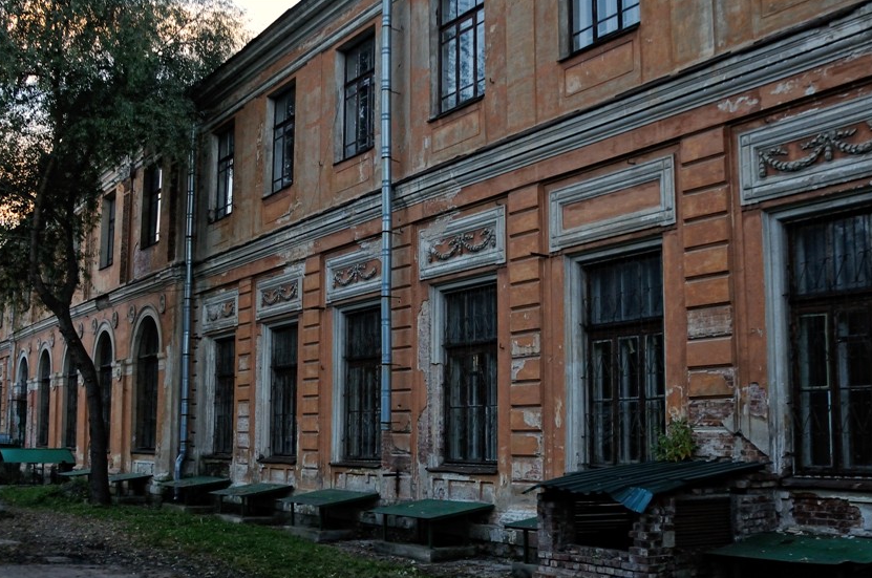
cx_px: 408
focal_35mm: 39
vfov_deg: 34.1
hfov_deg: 49.6
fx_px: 943
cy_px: 307
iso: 800
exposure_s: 1/100
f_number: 5.6
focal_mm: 24
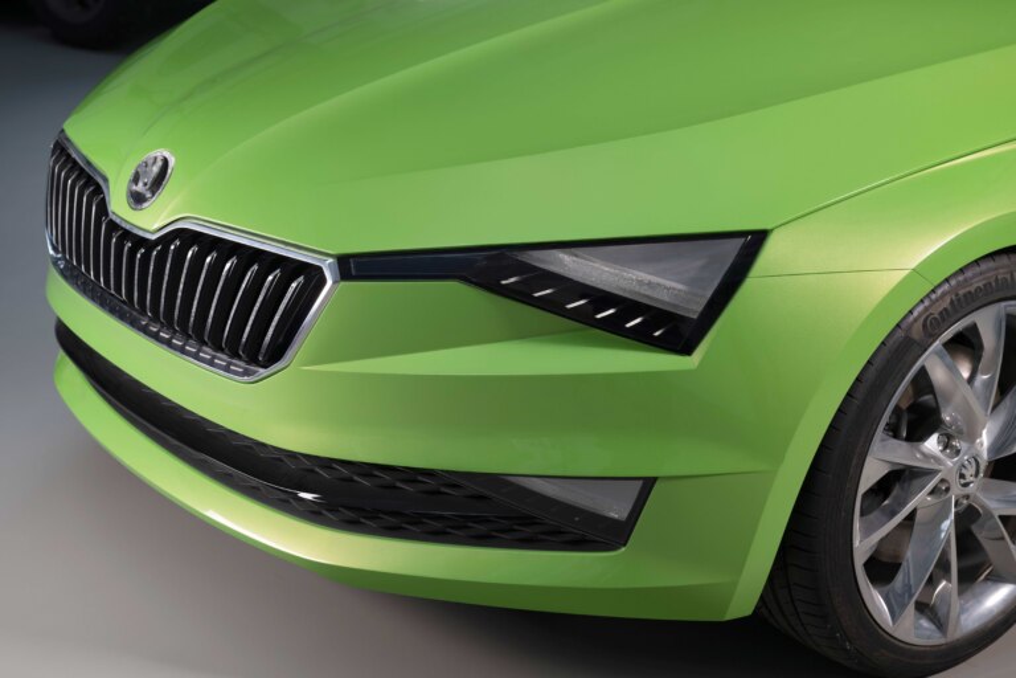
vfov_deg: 21.2
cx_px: 508
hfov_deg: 31.4
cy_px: 339
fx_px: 1806
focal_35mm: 64
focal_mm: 64
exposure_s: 1/4
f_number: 6.3
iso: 100
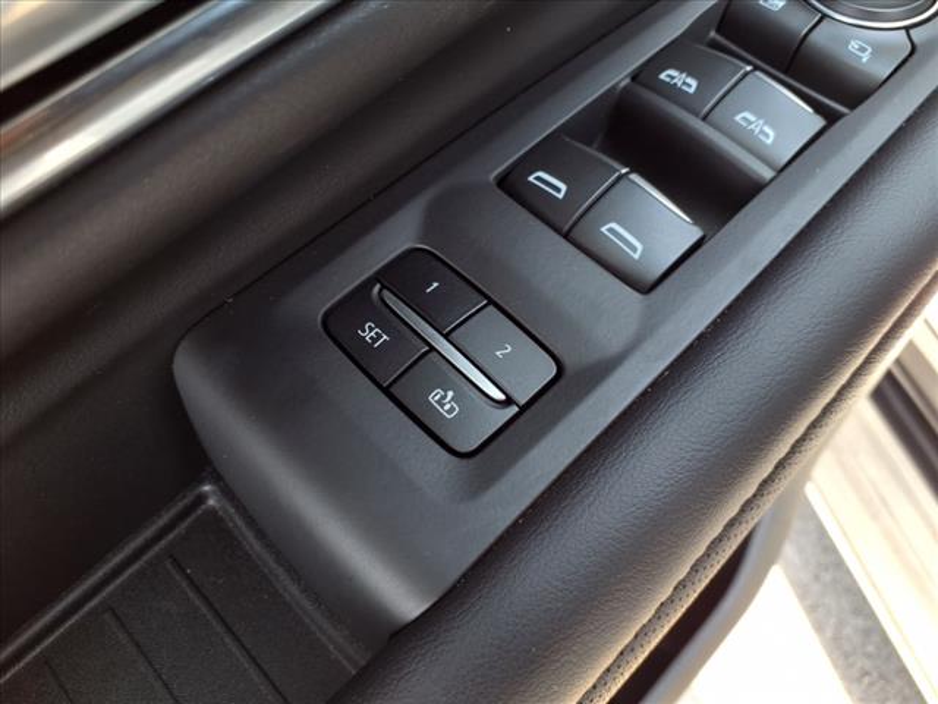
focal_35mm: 27
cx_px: 469
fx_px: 732
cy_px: 352
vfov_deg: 51.4
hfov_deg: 65.3
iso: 40
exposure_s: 1/120
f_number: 1.9
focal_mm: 3.58
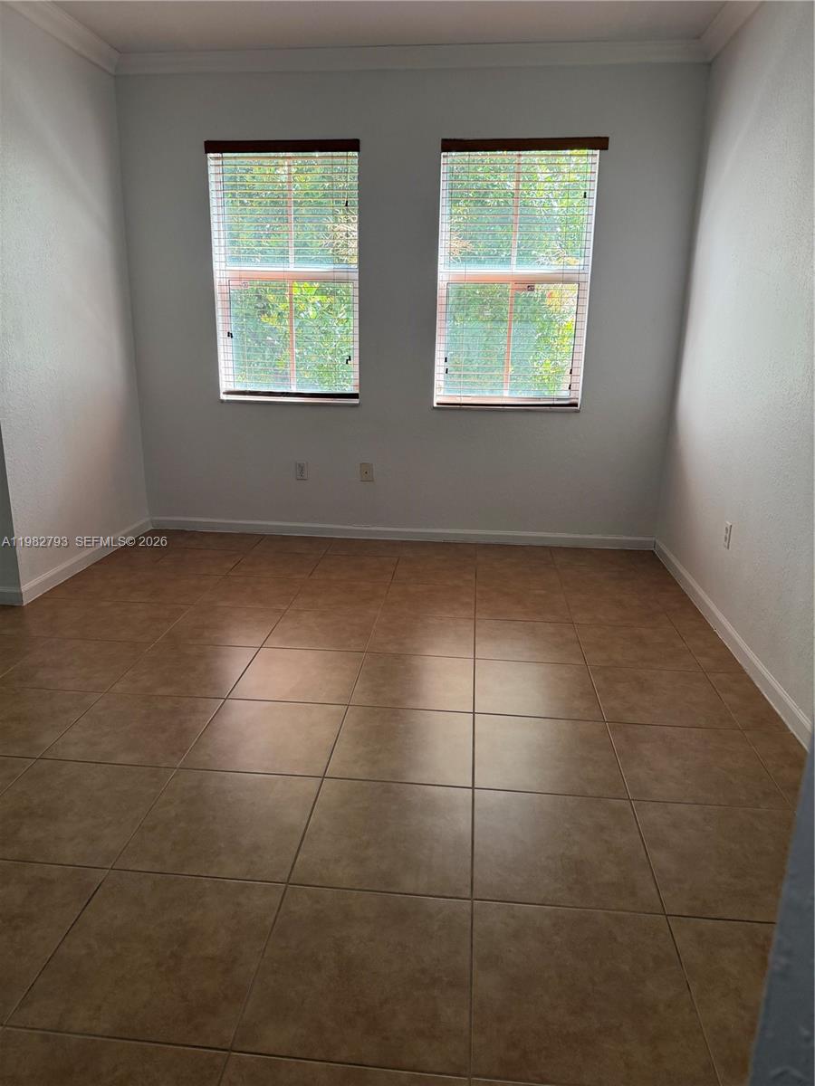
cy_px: 543
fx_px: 753
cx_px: 408
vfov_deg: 71.6
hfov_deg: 56.8
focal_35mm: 24
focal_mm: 6.76
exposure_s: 1/169
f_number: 1.78
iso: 200
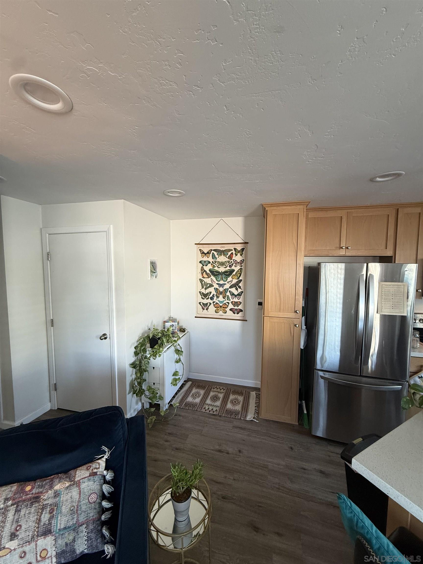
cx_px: 212
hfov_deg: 85.7
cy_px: 282
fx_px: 228
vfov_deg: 102.1
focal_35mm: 14
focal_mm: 2.22
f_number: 2.2
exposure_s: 1/60
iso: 200
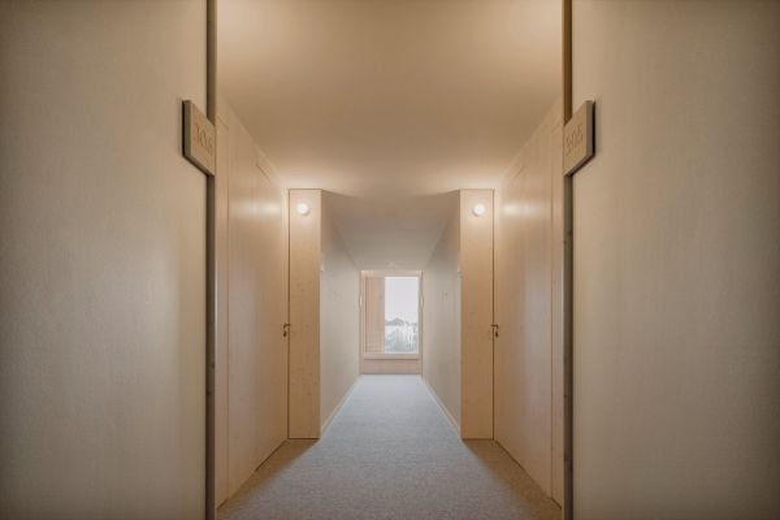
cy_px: 260
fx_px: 390
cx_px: 390
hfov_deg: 90.0
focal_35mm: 18
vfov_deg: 67.4
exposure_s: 1/5
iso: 100
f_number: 16
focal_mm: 18
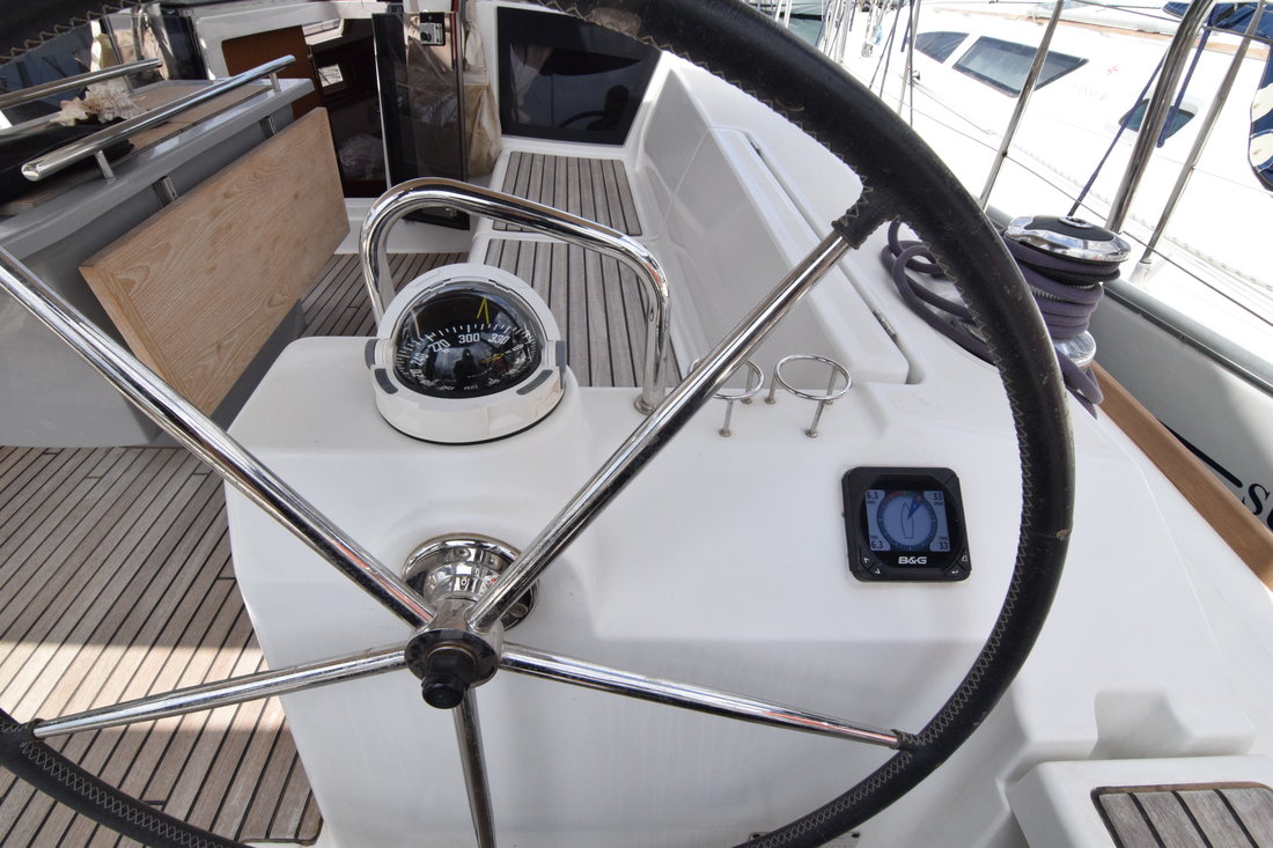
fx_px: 583
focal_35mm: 16
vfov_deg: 72.0
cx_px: 636
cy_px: 424
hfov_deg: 95.0
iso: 1600
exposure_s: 1/640
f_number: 14
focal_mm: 11
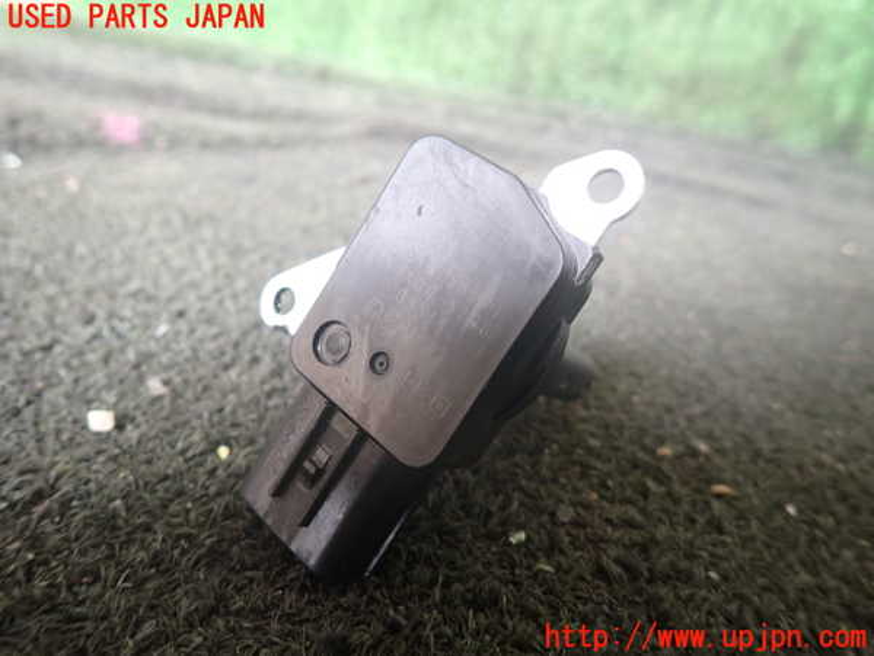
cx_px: 437
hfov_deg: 69.4
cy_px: 328
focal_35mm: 25
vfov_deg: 54.9
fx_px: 631
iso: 250
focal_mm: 4.5
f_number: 2
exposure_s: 1/30
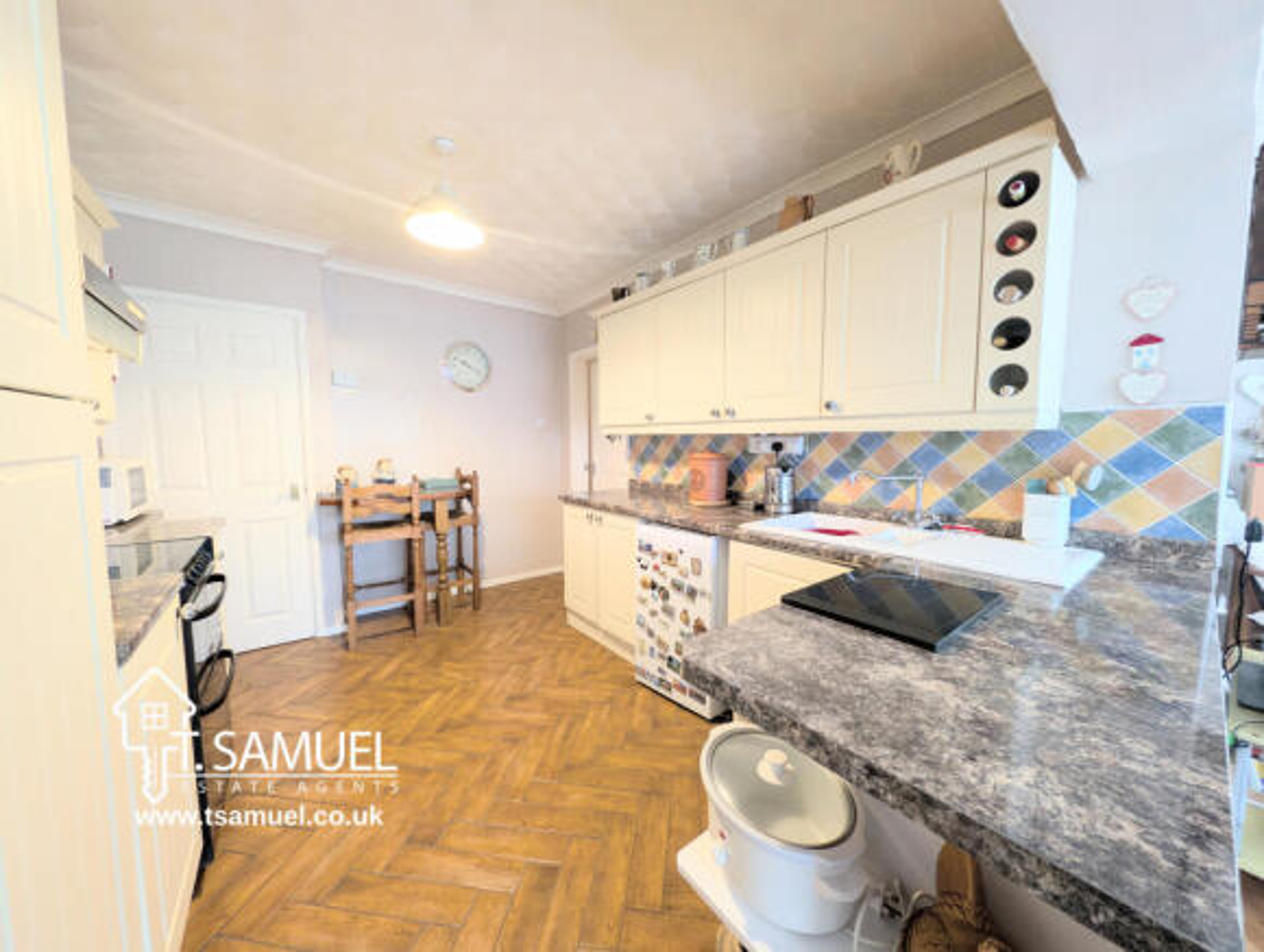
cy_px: 476
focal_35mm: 12
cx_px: 632
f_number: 1.95
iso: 138
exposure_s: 1/23.7
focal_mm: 2.23
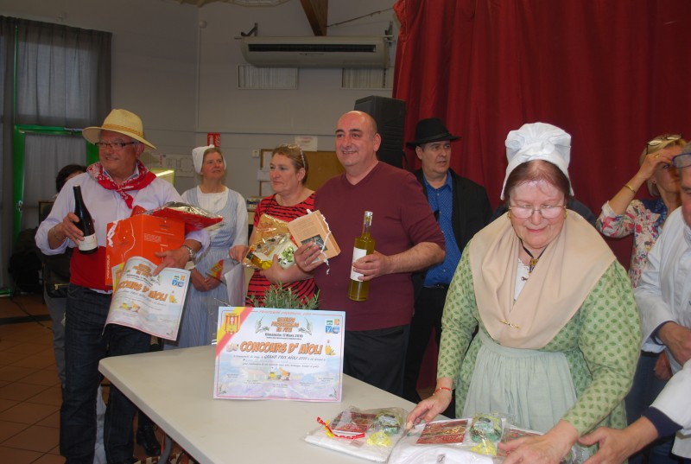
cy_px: 232
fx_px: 577
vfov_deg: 43.8
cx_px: 346
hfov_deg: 61.8
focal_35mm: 30
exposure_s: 1/60
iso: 200
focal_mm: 20
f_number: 3.8
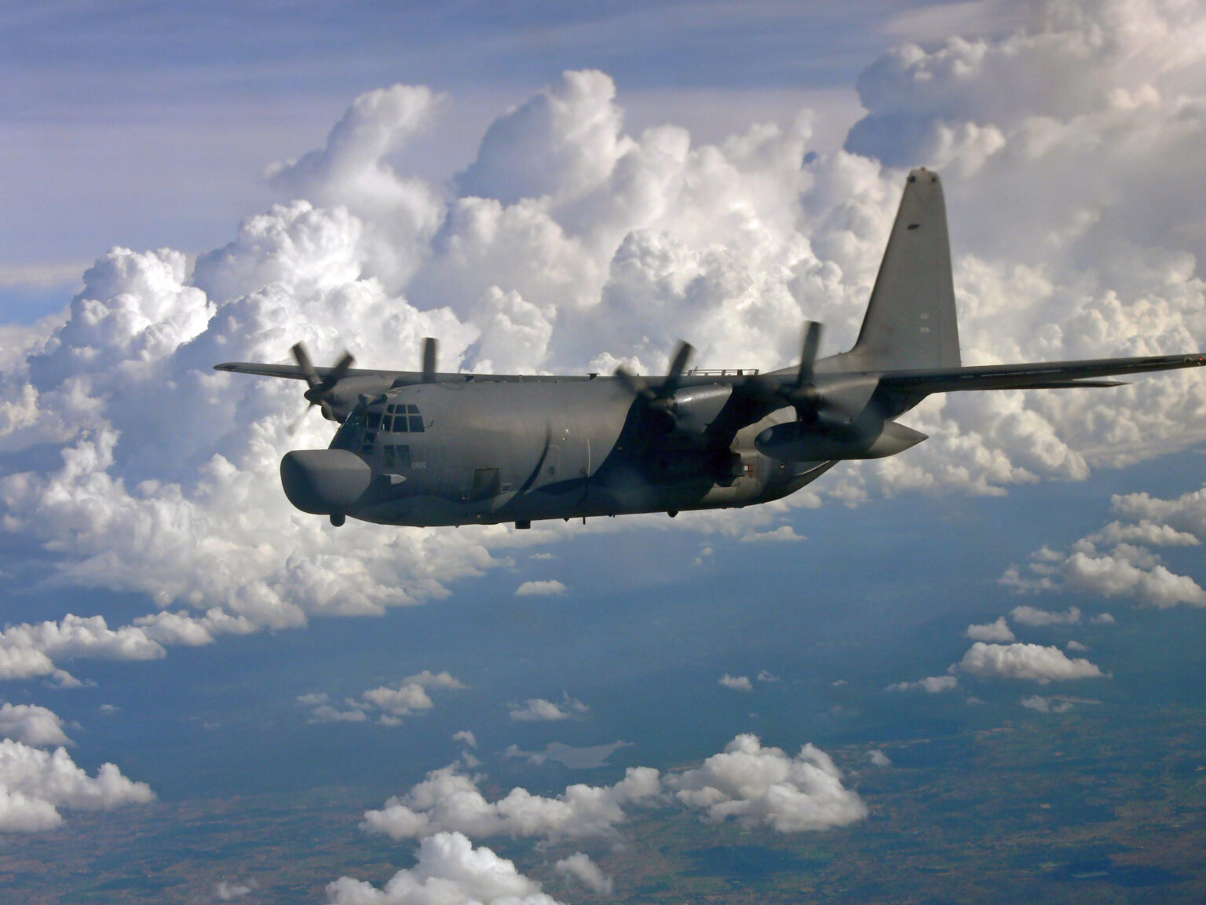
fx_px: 2543
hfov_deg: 26.7
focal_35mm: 73
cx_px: 603
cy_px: 452
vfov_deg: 20.2
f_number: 7.1
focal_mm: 15.4
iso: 80
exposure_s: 1/500
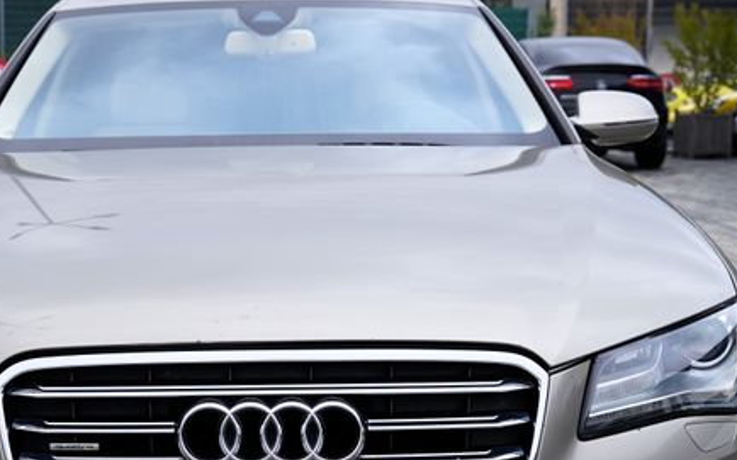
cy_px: 291
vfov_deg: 18.1
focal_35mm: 72
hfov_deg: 28.5
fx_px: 1446
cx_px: 273
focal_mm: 30
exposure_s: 1/160
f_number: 4
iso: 200
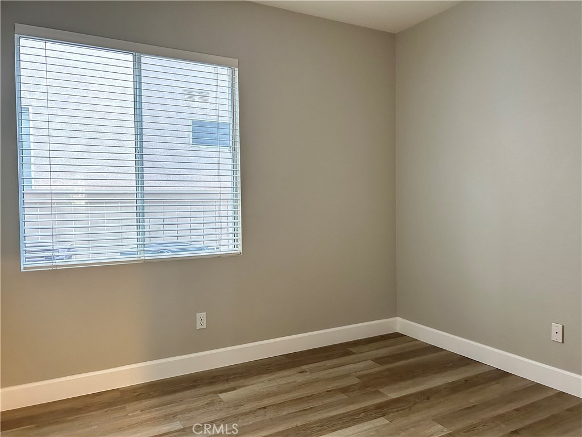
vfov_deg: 53.1
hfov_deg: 67.3
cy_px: 218
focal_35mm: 26
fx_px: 437
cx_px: 291
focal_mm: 5.7
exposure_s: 1/60
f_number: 1.5
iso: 500
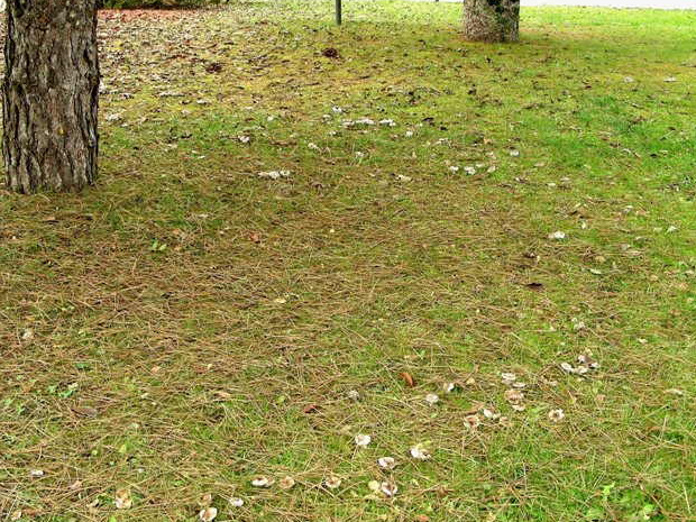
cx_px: 286
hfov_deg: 38.8
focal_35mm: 49
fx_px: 985
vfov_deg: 29.7
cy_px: 269
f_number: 3.5
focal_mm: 6.3
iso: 80
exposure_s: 1/30
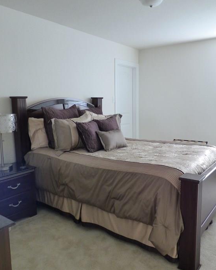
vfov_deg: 60.4
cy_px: 141
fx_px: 232
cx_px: 111
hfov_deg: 50.0
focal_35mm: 29
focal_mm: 3.58
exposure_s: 1/25
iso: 640
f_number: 2.8
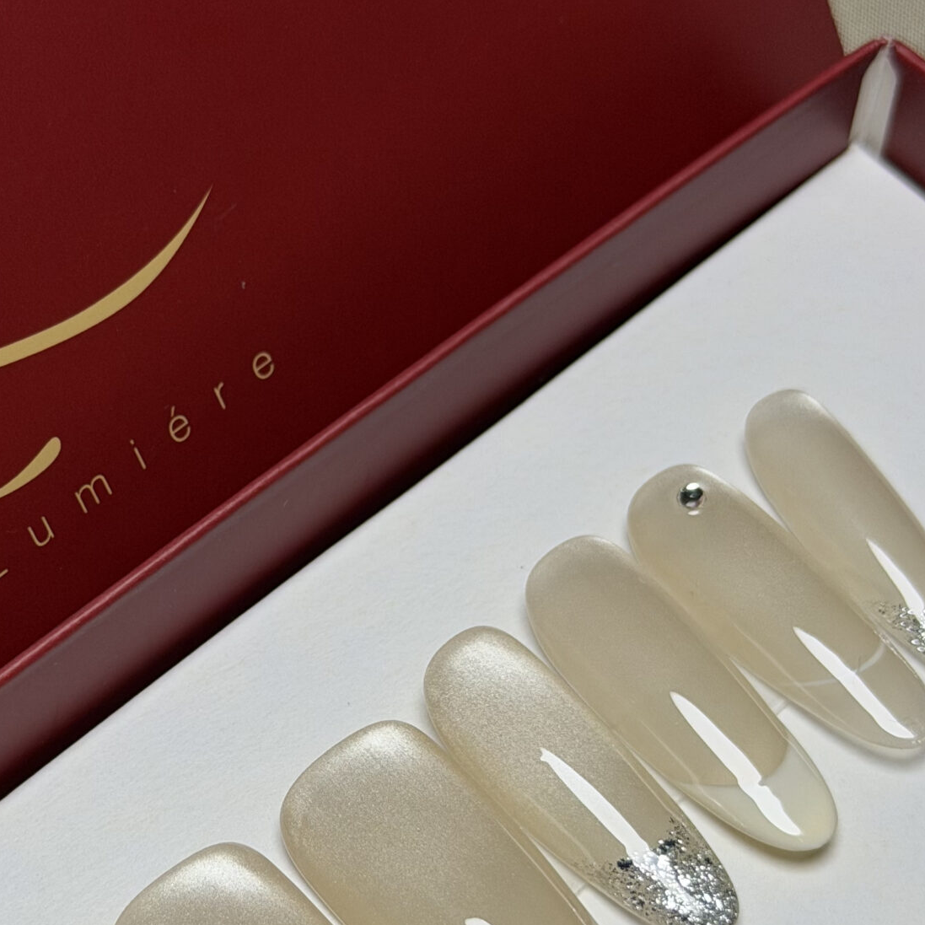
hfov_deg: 17.5
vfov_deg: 17.5
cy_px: 660
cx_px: 258
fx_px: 2993
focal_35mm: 99
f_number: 1.78
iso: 100
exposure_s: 1/108
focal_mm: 6.76
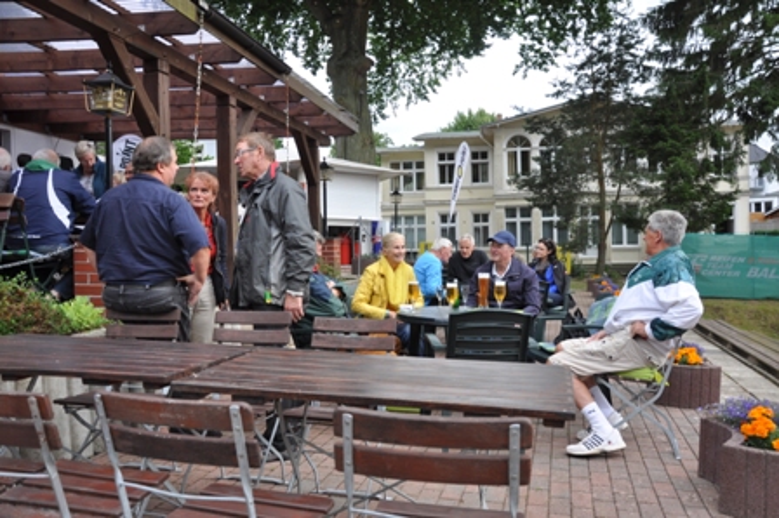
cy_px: 259
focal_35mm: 32
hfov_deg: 59.5
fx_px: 681
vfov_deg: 41.7
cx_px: 390
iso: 200
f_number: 5.6
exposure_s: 1/125
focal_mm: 21
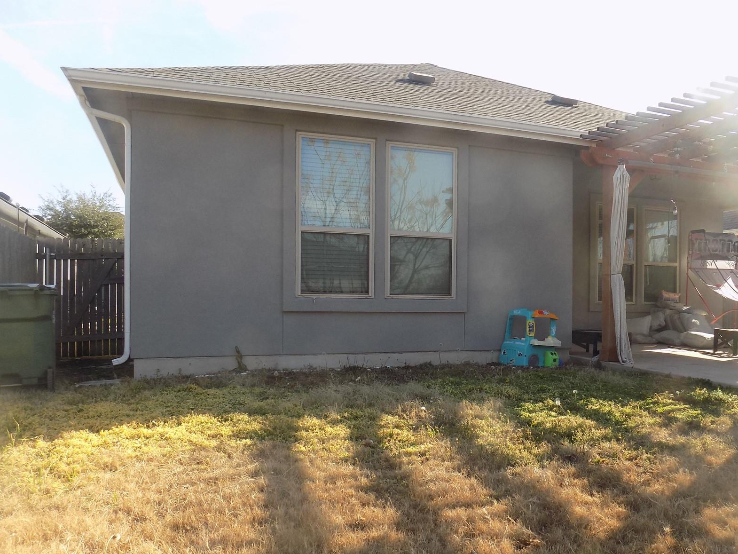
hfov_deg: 59.5
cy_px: 316
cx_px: 440
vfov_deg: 46.7
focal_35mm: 30
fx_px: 640
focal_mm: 4
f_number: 3.1
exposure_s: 1/400
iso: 80
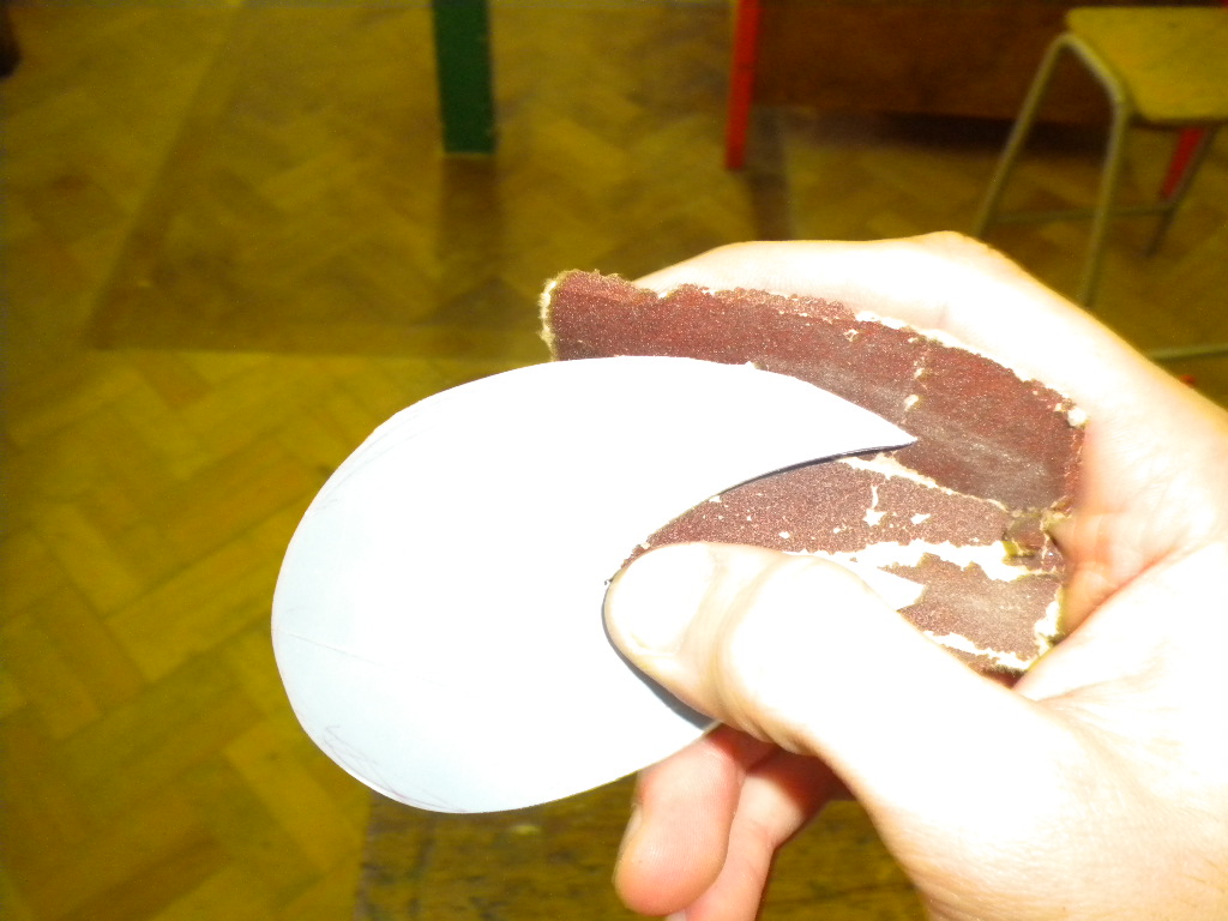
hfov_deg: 52.6
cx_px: 614
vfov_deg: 40.7
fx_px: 1242
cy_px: 460
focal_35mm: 35
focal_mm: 6.3
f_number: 4.6
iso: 400
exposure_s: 1/30.2
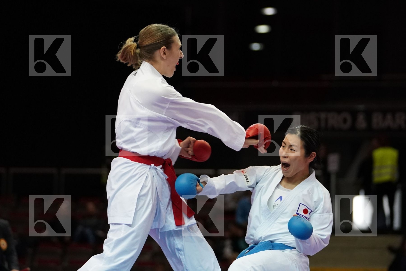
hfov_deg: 11.5
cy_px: 136
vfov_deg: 7.7
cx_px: 203
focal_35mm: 178
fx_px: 2007
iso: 4000
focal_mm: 119
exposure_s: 1/1000
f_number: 2.8
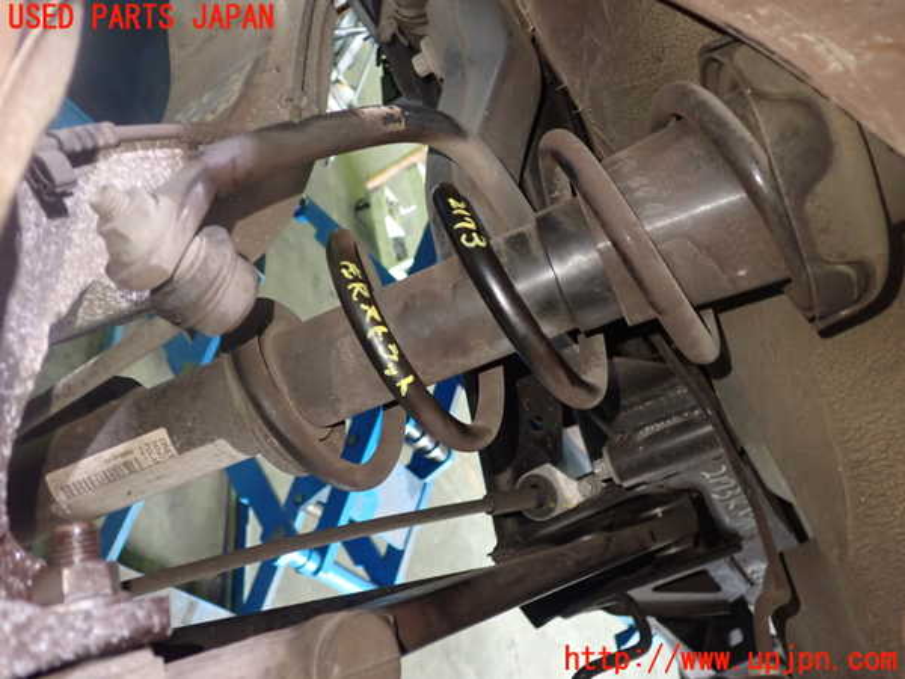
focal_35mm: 30
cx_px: 452
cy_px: 340
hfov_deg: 60.0
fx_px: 784
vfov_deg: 46.8
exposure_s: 1/15
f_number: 2.3
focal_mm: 5.4
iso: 800
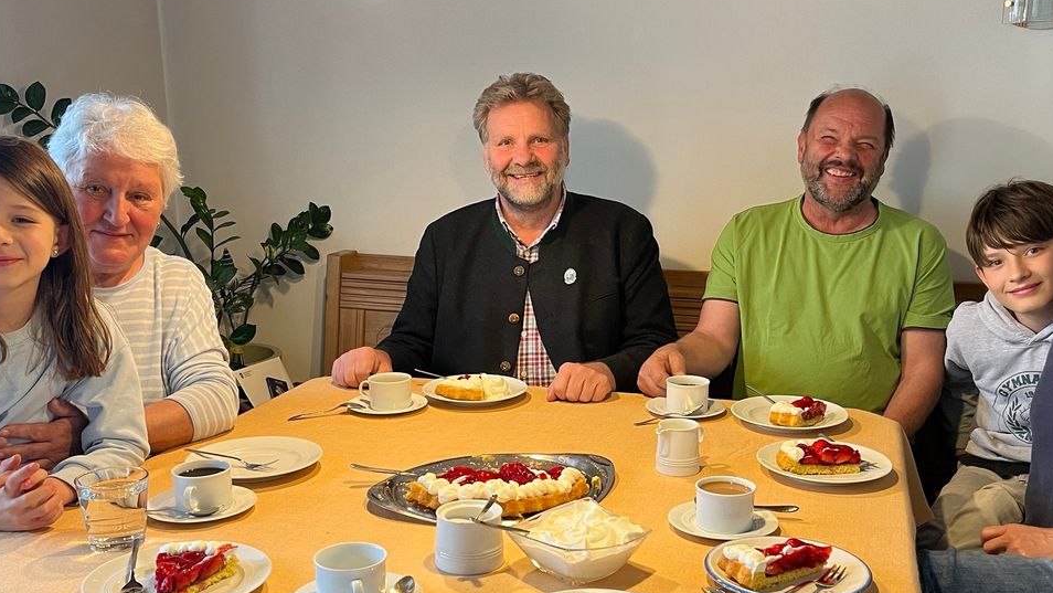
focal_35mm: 38
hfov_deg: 52.8
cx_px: 554
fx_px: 1061
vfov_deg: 31.0
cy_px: 390
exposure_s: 1/50
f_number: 1.6
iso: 160
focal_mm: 5.1
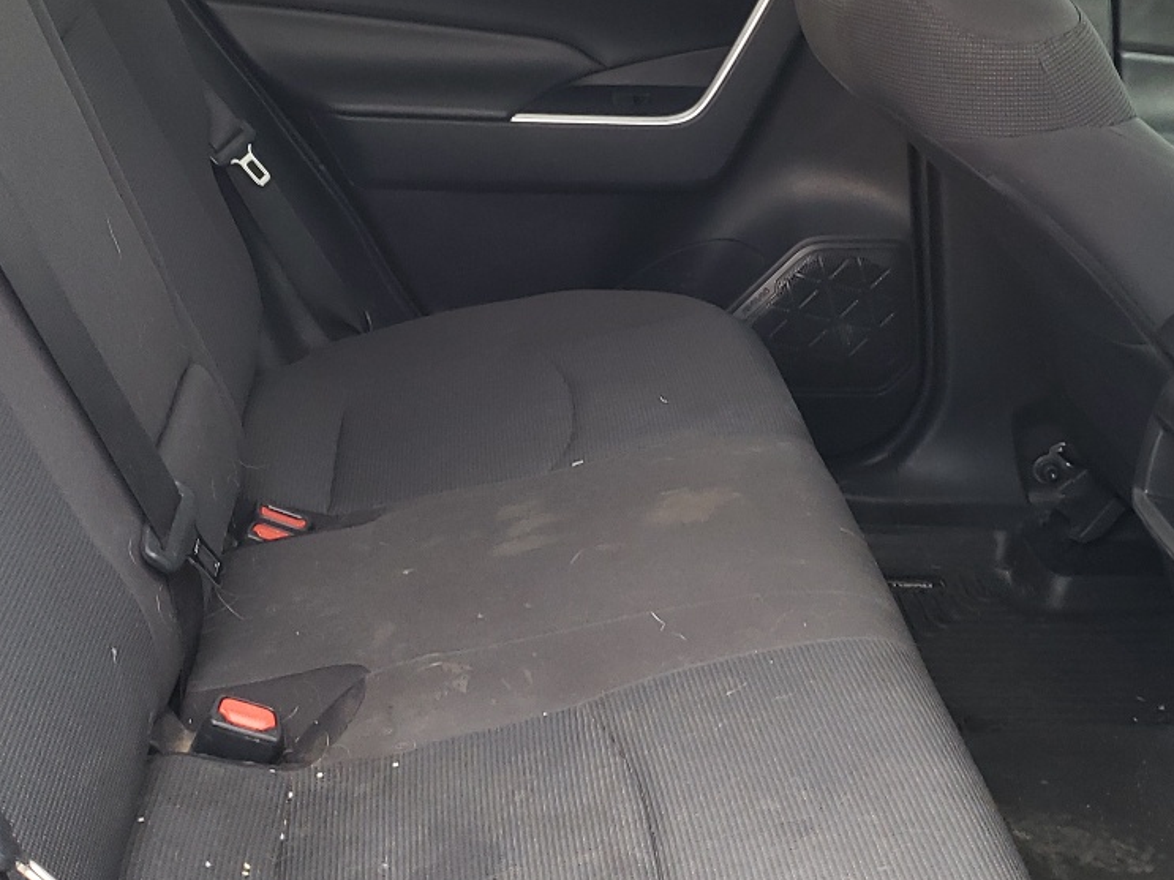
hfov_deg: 34.4
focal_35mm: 56
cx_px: 594
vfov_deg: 26.0
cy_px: 332
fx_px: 1899
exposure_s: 1/60.2
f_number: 1.5
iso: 90
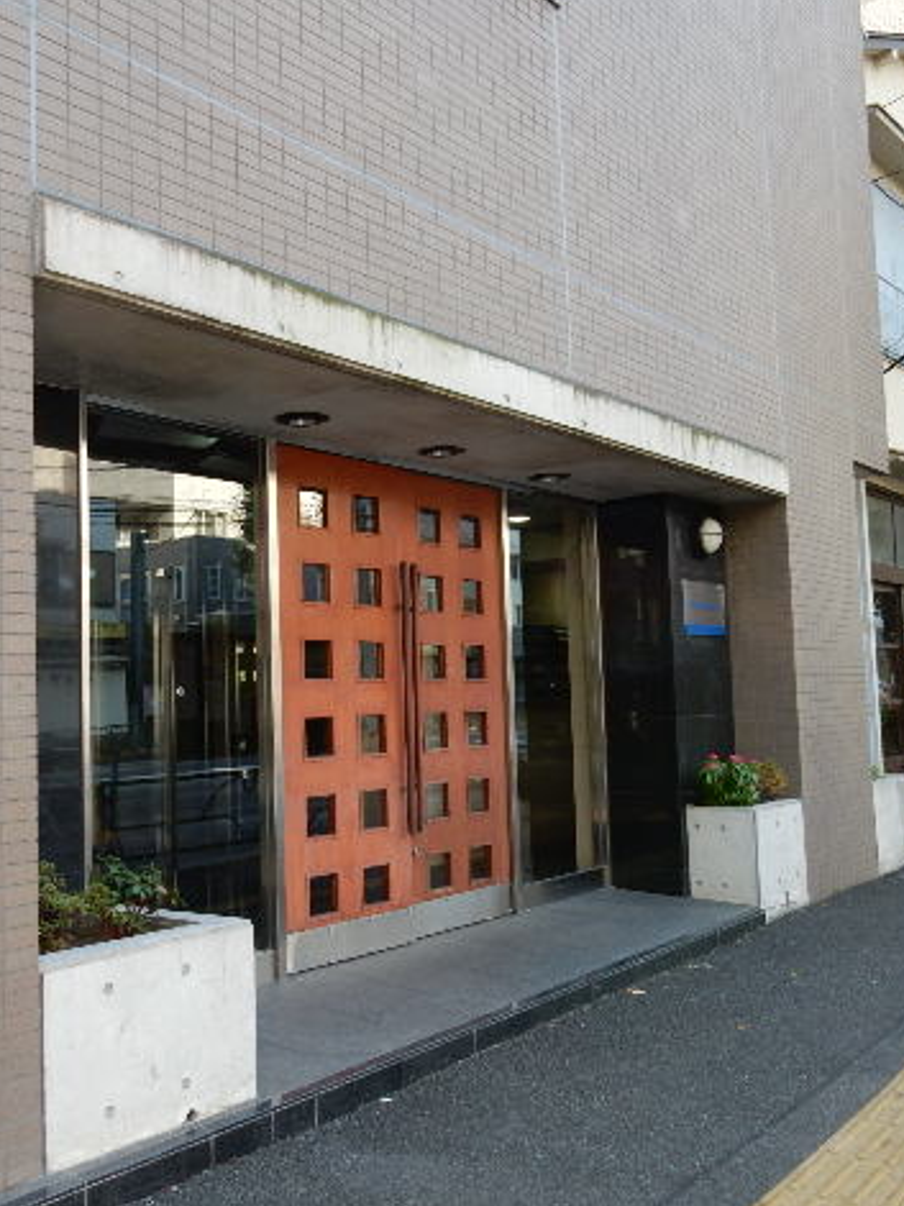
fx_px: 1184
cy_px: 599
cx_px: 407
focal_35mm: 34
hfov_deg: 41.7
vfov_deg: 54.0
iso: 125
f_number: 3.7
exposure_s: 1/80
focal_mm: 4.5
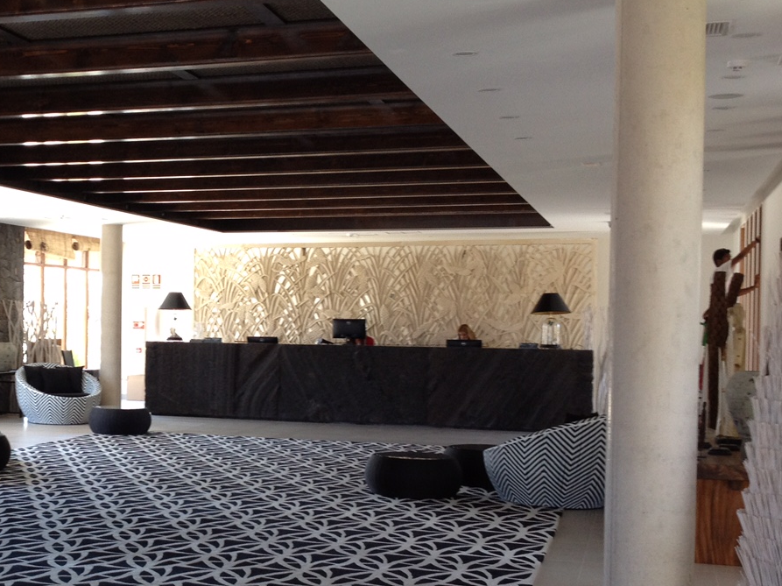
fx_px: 1445
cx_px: 115
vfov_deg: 22.9
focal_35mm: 64
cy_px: 337
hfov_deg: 29.3
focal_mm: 4.28
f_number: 2.4
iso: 64
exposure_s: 1/40
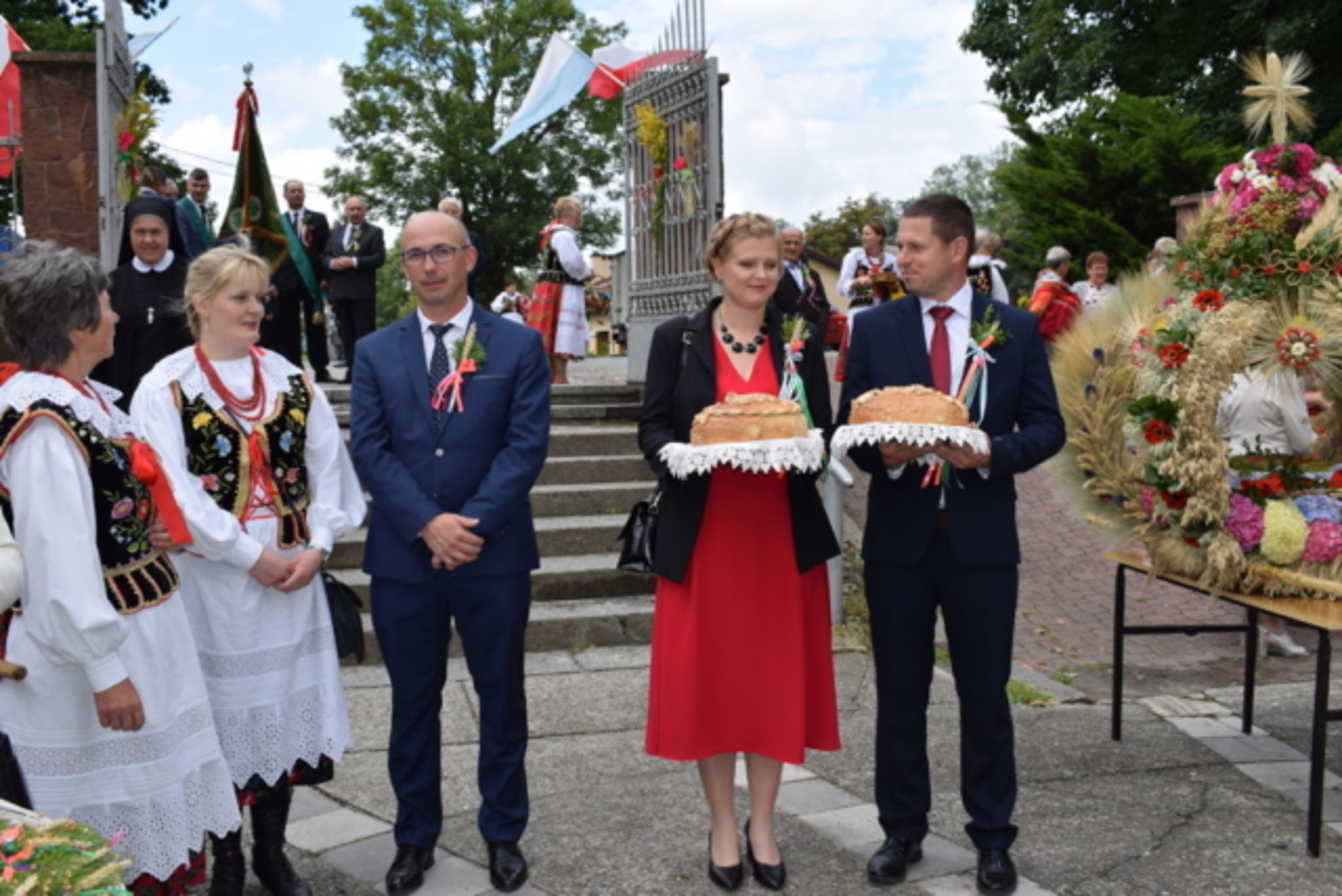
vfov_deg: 36.9
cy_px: 448
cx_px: 671
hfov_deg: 53.1
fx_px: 1342
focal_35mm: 36
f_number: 8
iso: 100
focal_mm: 24
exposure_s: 1/200
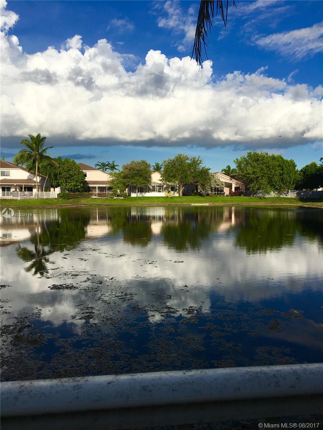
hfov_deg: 48.2
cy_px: 215
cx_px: 162
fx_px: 361
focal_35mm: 29
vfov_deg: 61.7
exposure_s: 1/3077
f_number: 2.2
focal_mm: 4.15
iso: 25
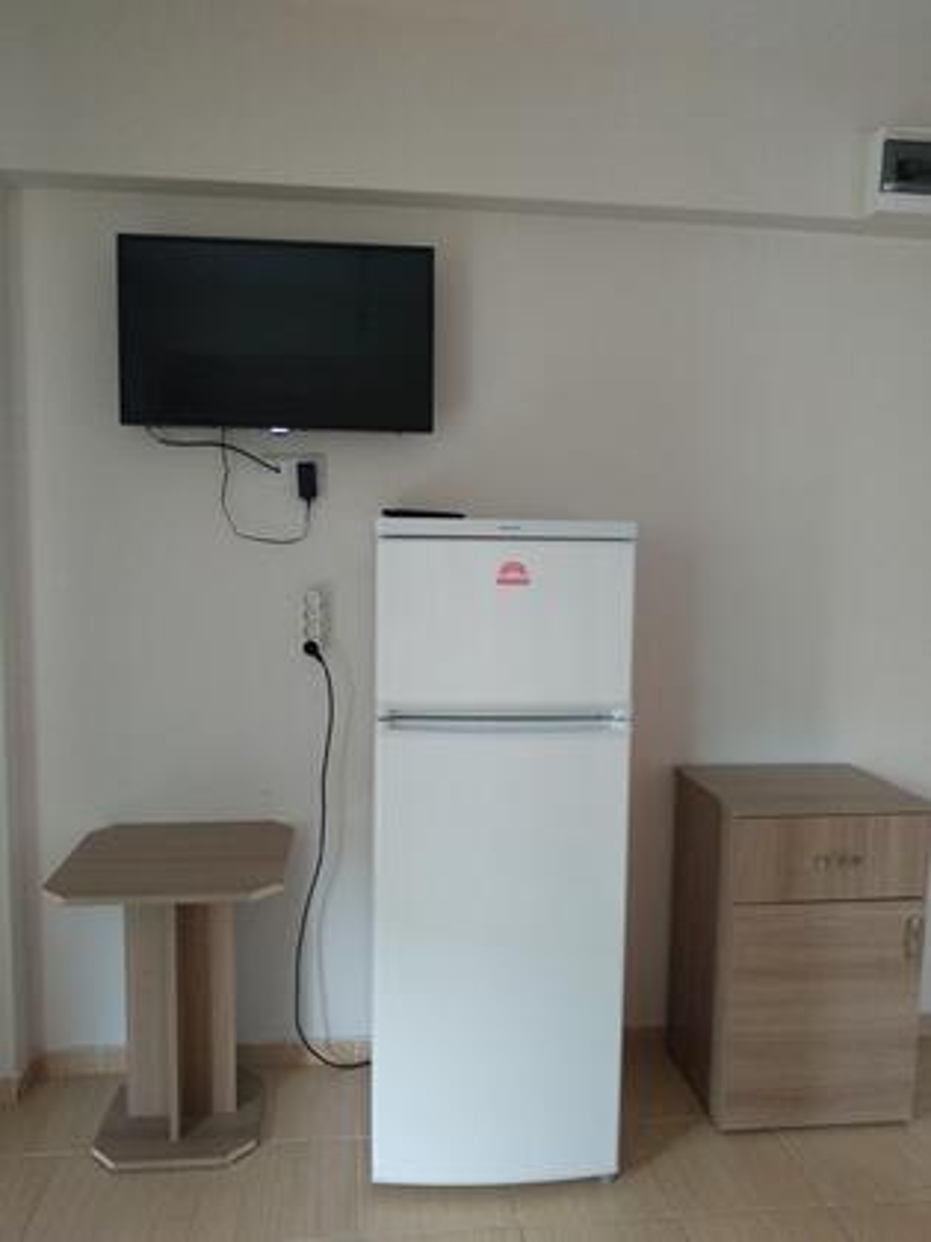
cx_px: 466
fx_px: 932
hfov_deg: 53.1
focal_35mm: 26
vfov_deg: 67.3
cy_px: 621
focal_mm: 3.83
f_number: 2.2
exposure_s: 1/20
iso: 800
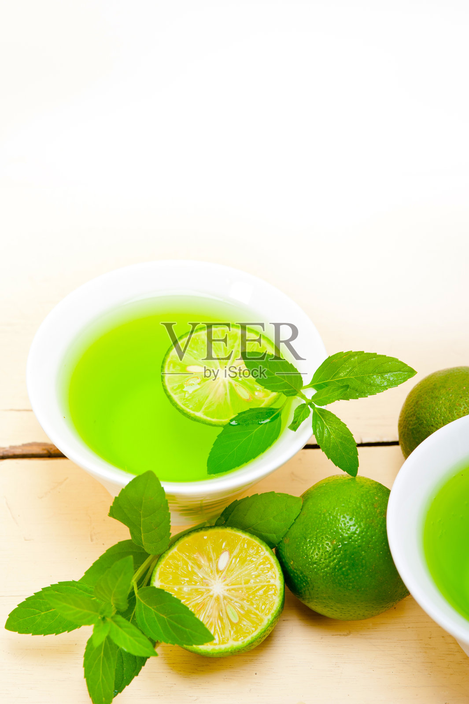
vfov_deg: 19.5
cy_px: 352
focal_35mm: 105
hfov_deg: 13.0
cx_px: 234
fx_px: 2054
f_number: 11
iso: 200
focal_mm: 105
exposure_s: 1/200
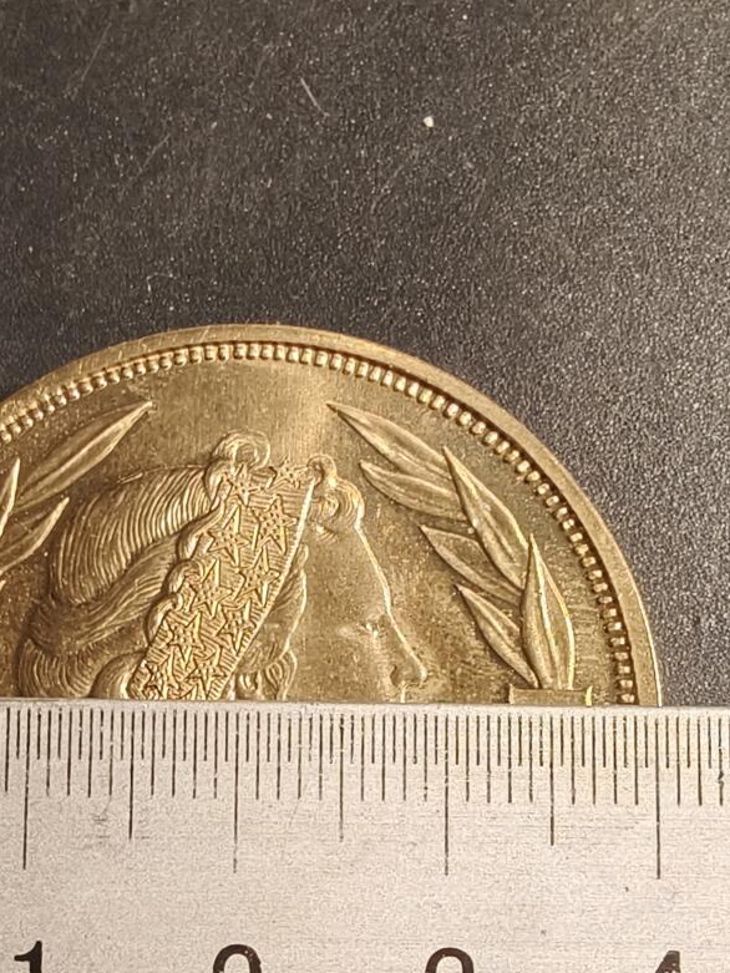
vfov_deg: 34.1
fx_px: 1490
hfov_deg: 27.4
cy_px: 888
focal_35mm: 53
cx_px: 262
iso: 160
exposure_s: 1/72
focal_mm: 2.32
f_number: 2
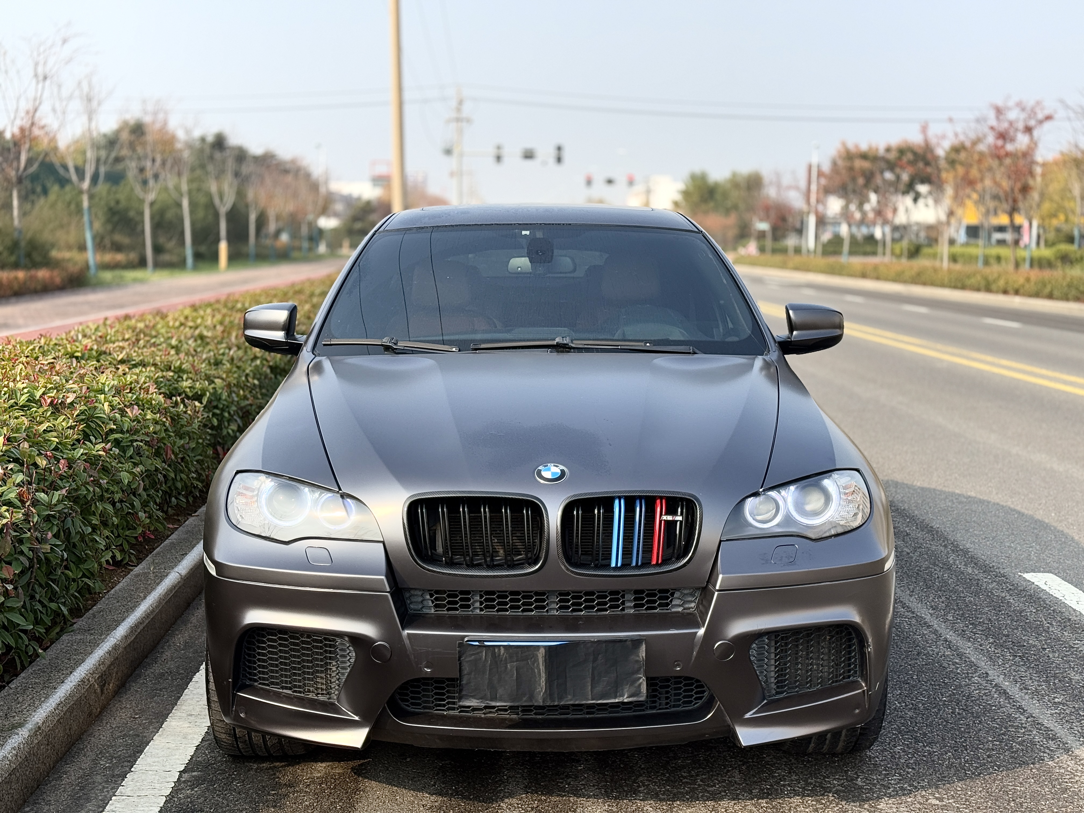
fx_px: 1503
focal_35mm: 48
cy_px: 406
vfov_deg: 30.3
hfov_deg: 39.7
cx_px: 542
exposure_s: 1/1883
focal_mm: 6.76
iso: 64
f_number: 1.78
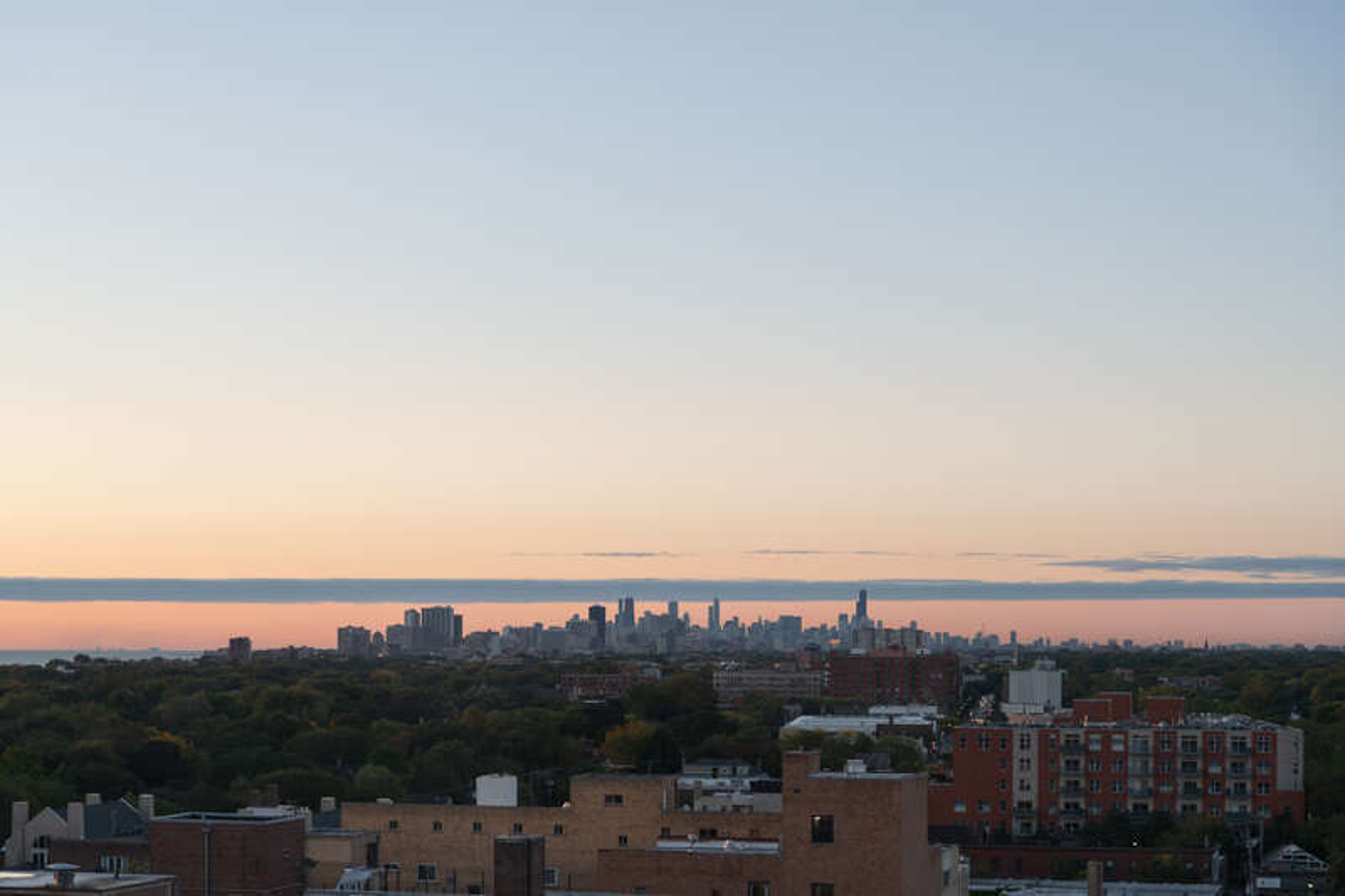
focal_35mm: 70
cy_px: 448
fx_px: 2615
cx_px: 672
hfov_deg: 28.8
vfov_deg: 19.4
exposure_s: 1/80
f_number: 4
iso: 100
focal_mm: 70
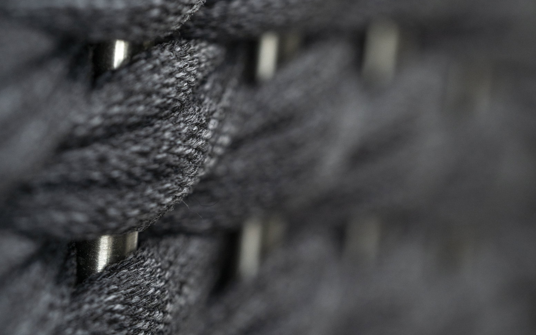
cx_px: 295
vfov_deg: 11.7
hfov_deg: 18.6
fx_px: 1636
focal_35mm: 112
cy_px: 131
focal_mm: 90
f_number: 4.5
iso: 1000
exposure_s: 1/125
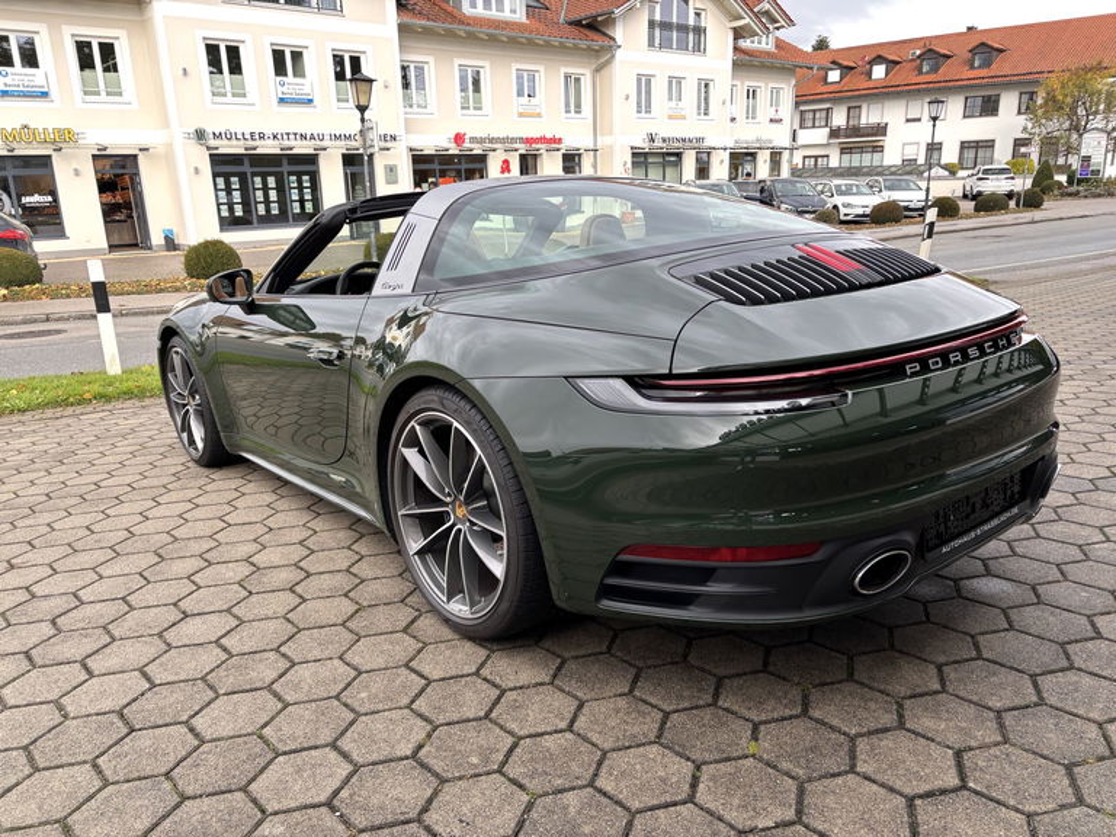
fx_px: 838
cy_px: 418
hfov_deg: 67.3
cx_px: 558
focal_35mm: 26
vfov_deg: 53.1
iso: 50
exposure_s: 1/343
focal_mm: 5.96
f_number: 1.6
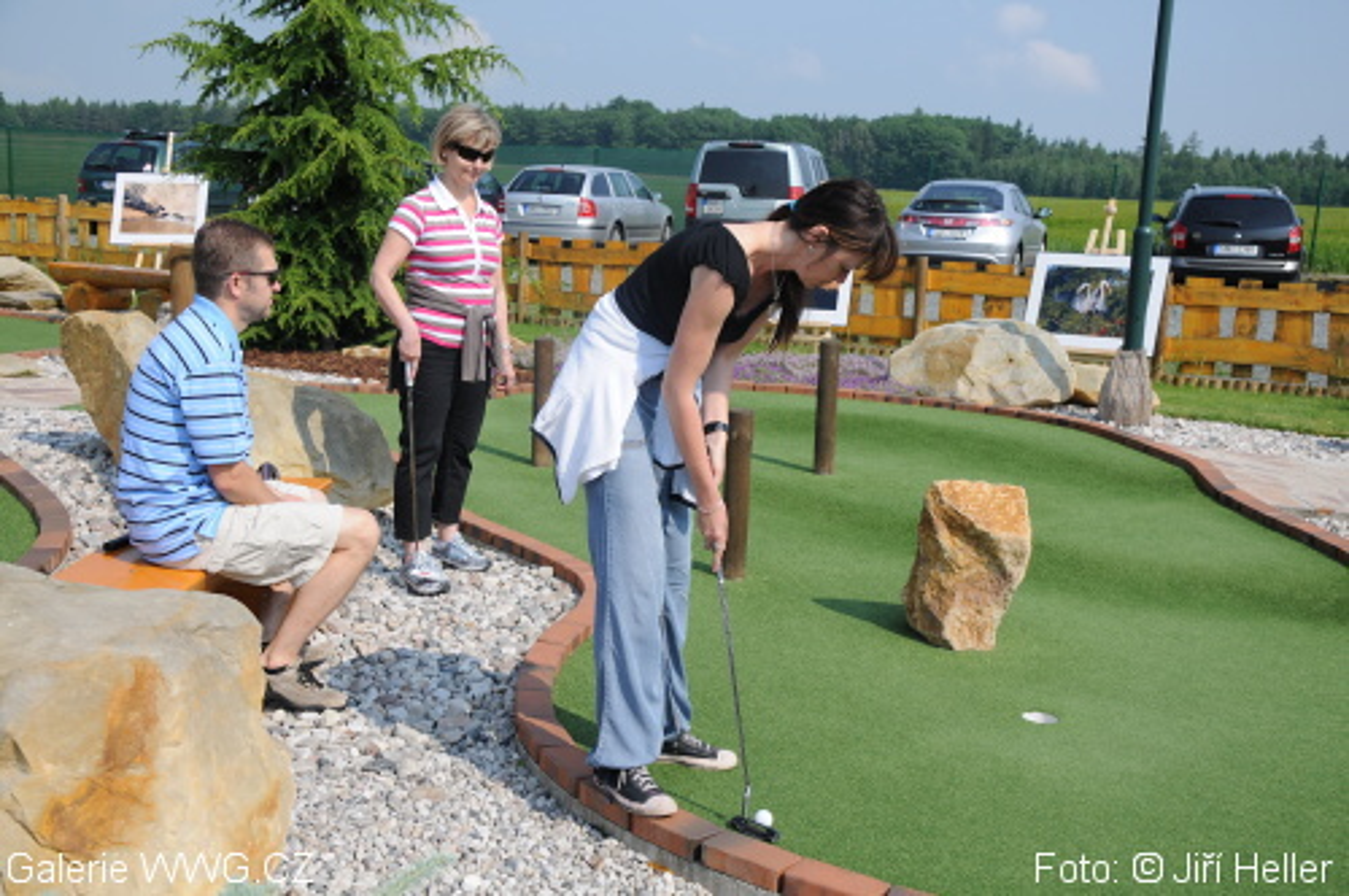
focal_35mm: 39
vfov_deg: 34.1
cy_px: 448
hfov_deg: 49.6
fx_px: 1460
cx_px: 674
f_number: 7.1
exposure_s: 1/800
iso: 200
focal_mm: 26
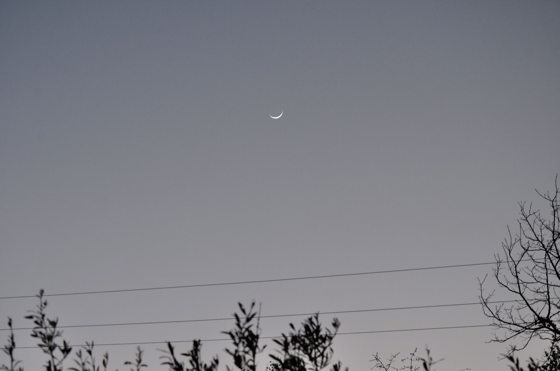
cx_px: 280
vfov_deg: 14.6
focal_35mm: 93
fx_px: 1444
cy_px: 186
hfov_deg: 22.0
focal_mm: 62
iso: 1000
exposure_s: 1/50
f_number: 8
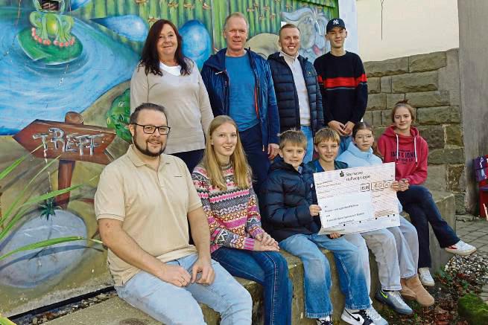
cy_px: 162
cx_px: 244
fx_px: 325
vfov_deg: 53.2
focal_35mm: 24
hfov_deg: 73.7
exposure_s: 1/200
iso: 125
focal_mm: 8.8
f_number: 2.8
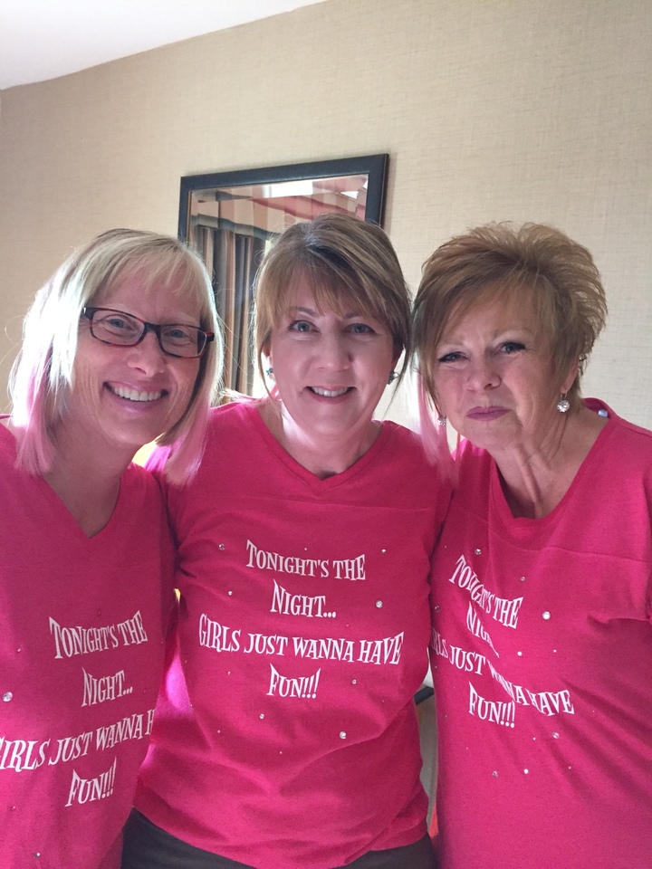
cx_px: 326
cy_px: 434
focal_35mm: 29
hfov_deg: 48.2
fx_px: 728
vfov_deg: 61.7
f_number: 2.2
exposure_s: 1/30
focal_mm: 4.15
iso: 250
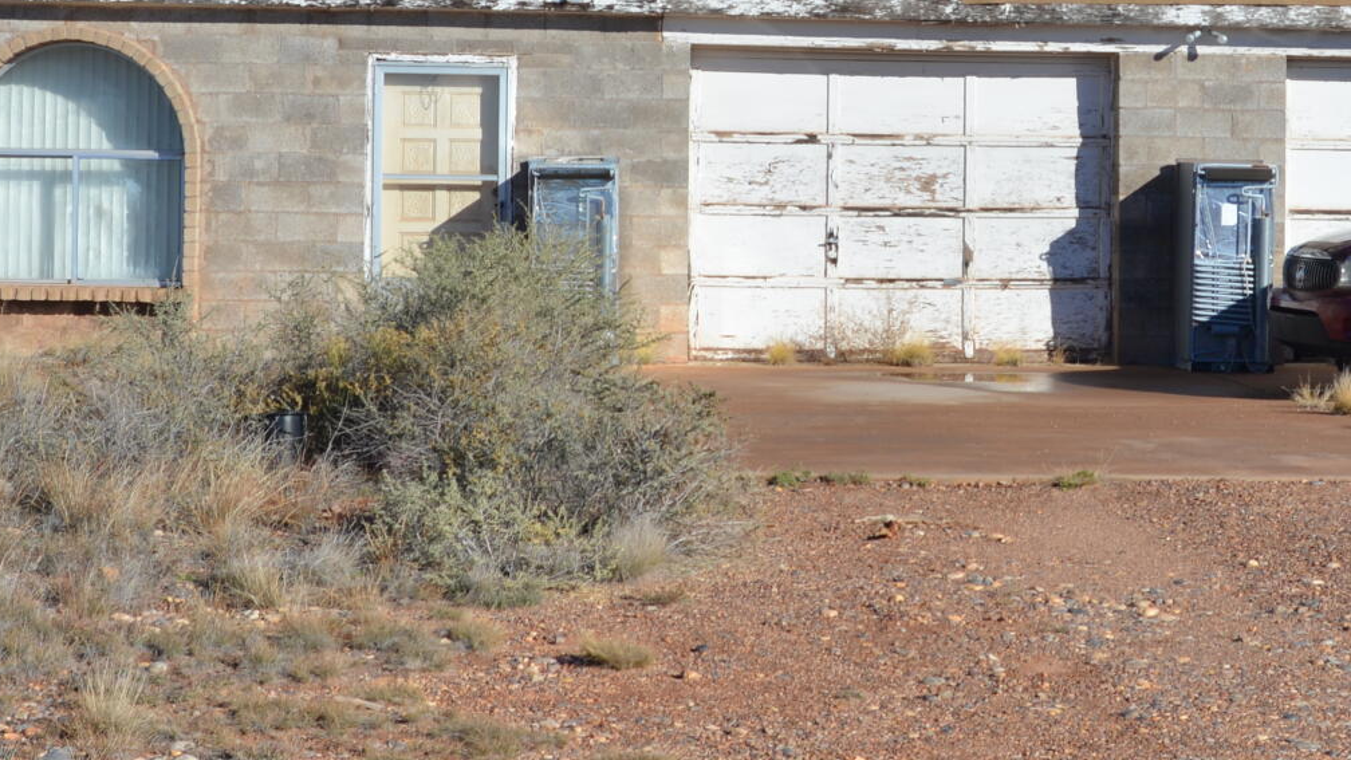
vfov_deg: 15.3
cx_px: 1024
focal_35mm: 78
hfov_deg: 26.8
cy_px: 86
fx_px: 2794
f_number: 9
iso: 100
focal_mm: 25
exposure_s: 1/320
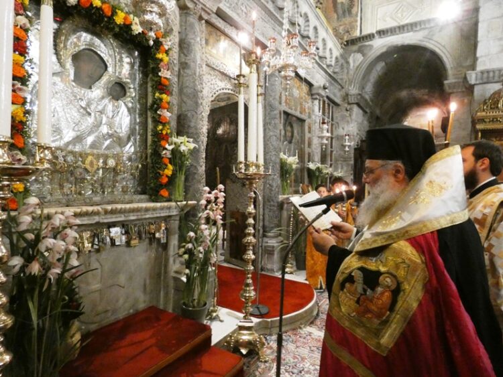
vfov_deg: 66.0
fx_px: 291
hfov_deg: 81.7
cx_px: 252
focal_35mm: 20
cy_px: 188
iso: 1600
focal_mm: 3.6
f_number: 2.8
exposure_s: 1/40
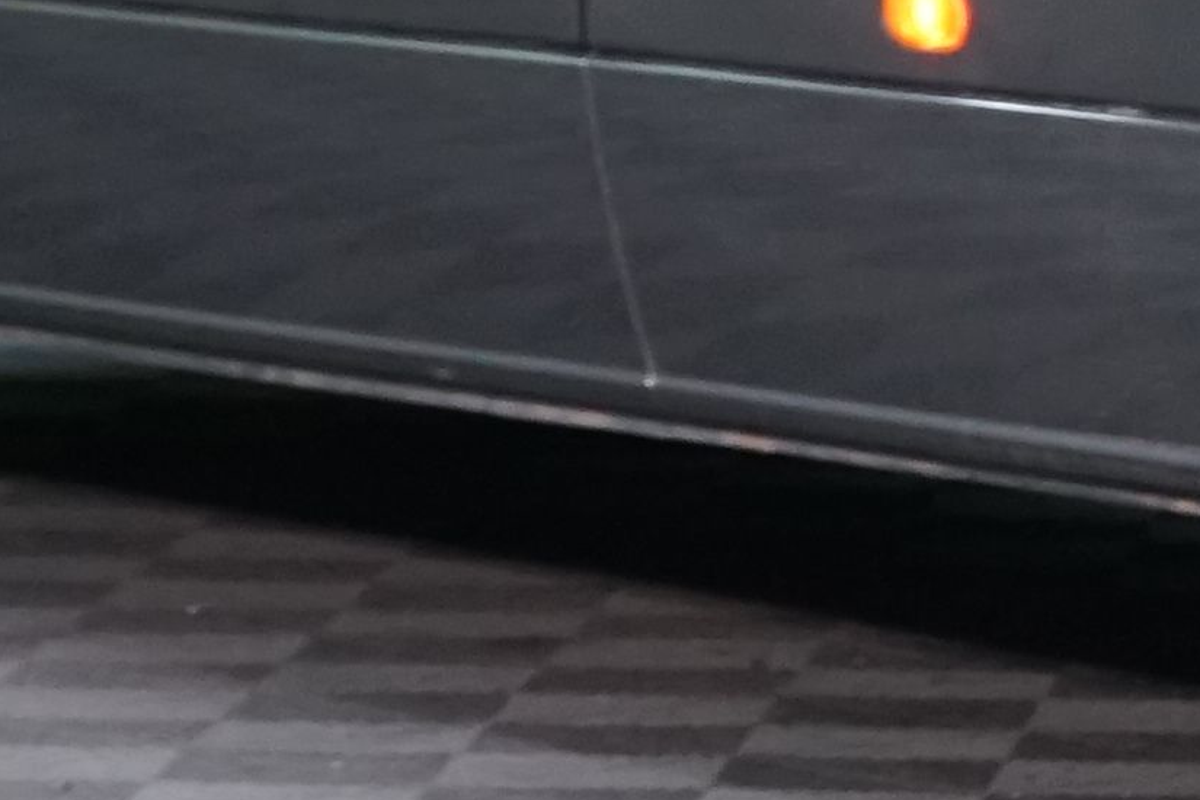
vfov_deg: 3.2
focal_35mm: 422
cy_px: -890
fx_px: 14066
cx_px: 2358
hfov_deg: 4.8
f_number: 5.6
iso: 2000
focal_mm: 58
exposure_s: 1/50
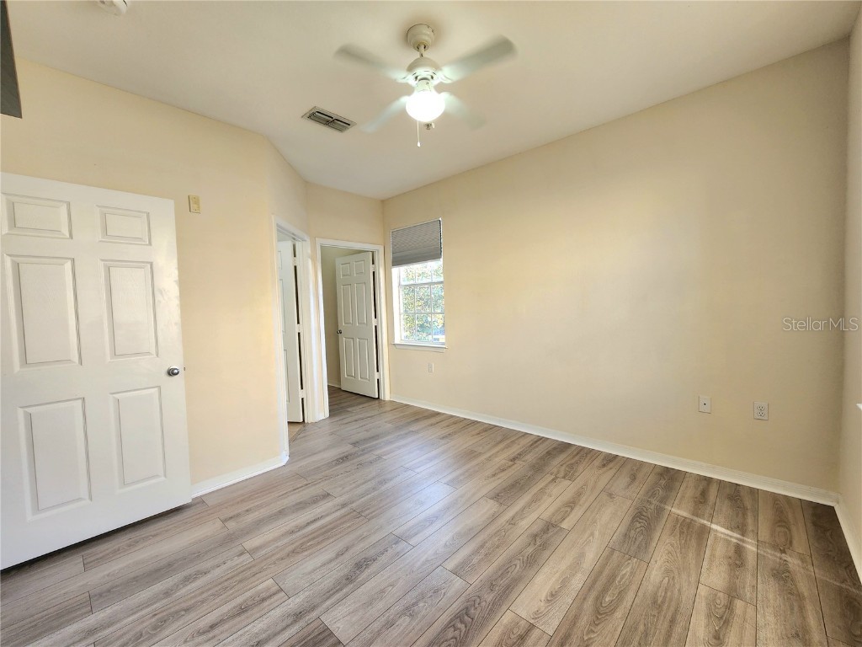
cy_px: 324
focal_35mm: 13
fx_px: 324
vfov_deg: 89.9
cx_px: 431
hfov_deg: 106.2
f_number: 2.2
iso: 80
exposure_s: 1/60.2
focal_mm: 2.2
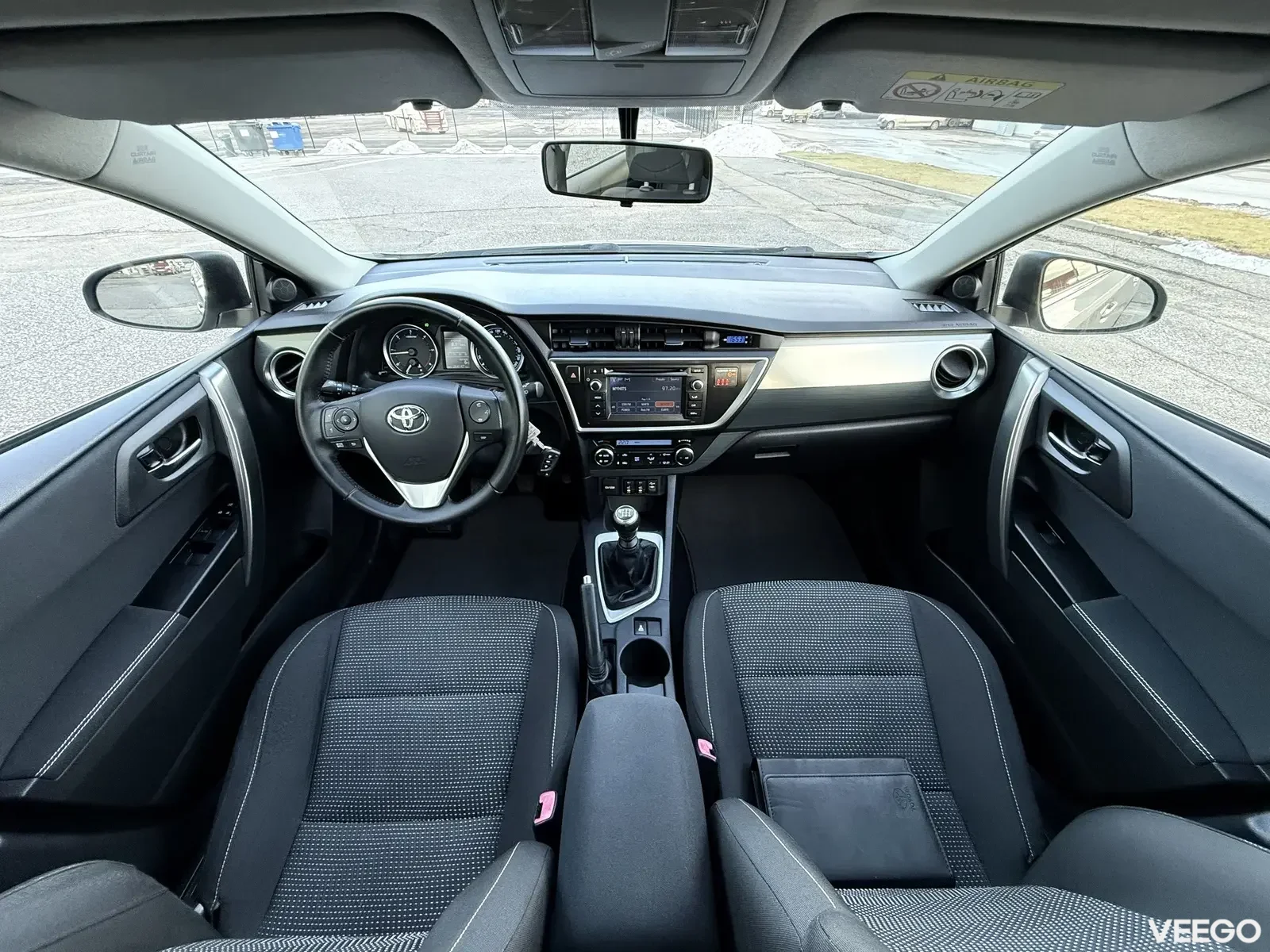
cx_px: 635
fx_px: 514
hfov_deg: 102.1
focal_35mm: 14
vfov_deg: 85.7
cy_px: 476
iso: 500
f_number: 2.2
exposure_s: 1/60
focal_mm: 2.22
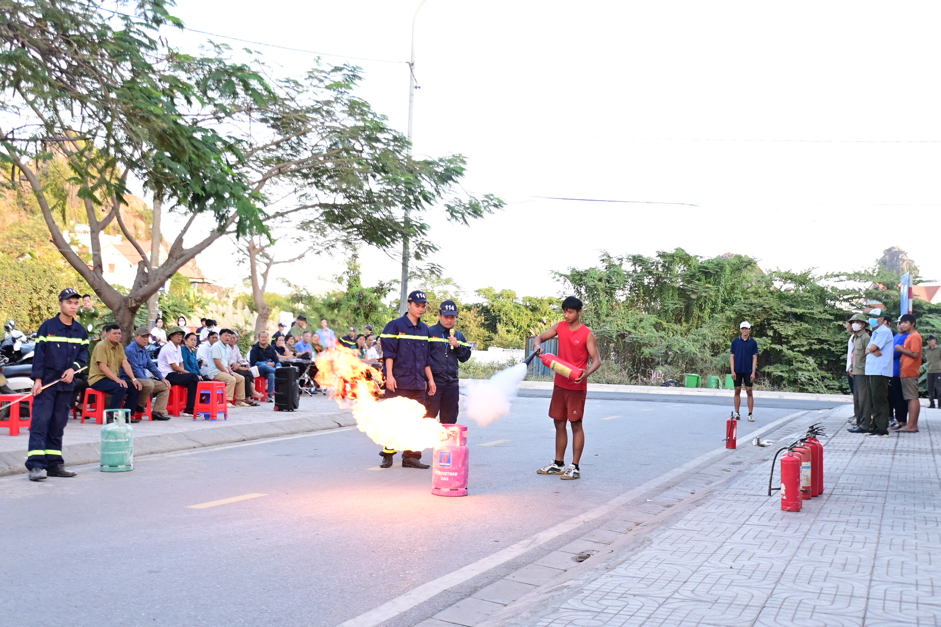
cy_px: 314
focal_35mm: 40
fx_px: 1045
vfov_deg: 33.4
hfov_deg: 48.5
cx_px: 470
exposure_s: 1/200
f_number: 5.6
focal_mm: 27
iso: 640
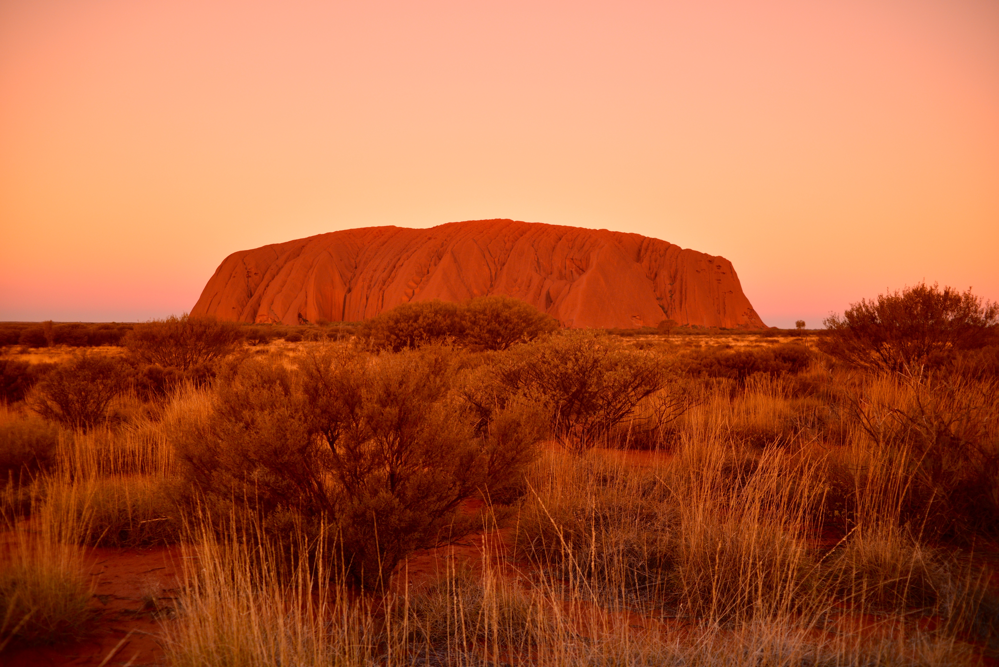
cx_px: 500
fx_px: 972
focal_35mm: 35
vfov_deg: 37.9
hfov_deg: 54.4
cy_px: 334
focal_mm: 35
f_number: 5
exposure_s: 1/100
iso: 400
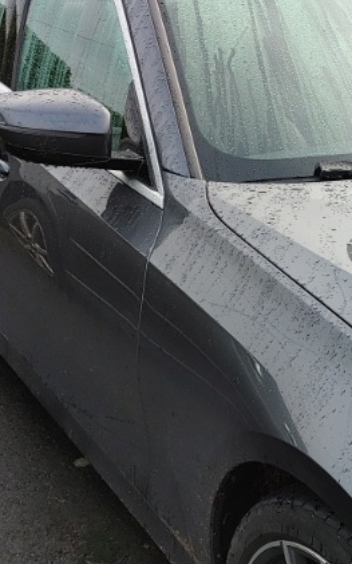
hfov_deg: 19.2
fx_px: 1029
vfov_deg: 30.1
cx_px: 281
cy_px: 427
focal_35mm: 67
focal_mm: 5.58
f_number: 1.8
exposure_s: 1/408
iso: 50
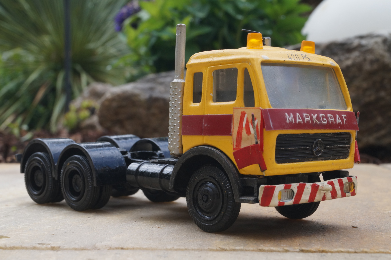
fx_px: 733
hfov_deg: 29.9
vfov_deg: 20.1
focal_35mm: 68
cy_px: 130
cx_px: 196
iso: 500
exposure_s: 1/80
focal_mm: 45
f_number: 20
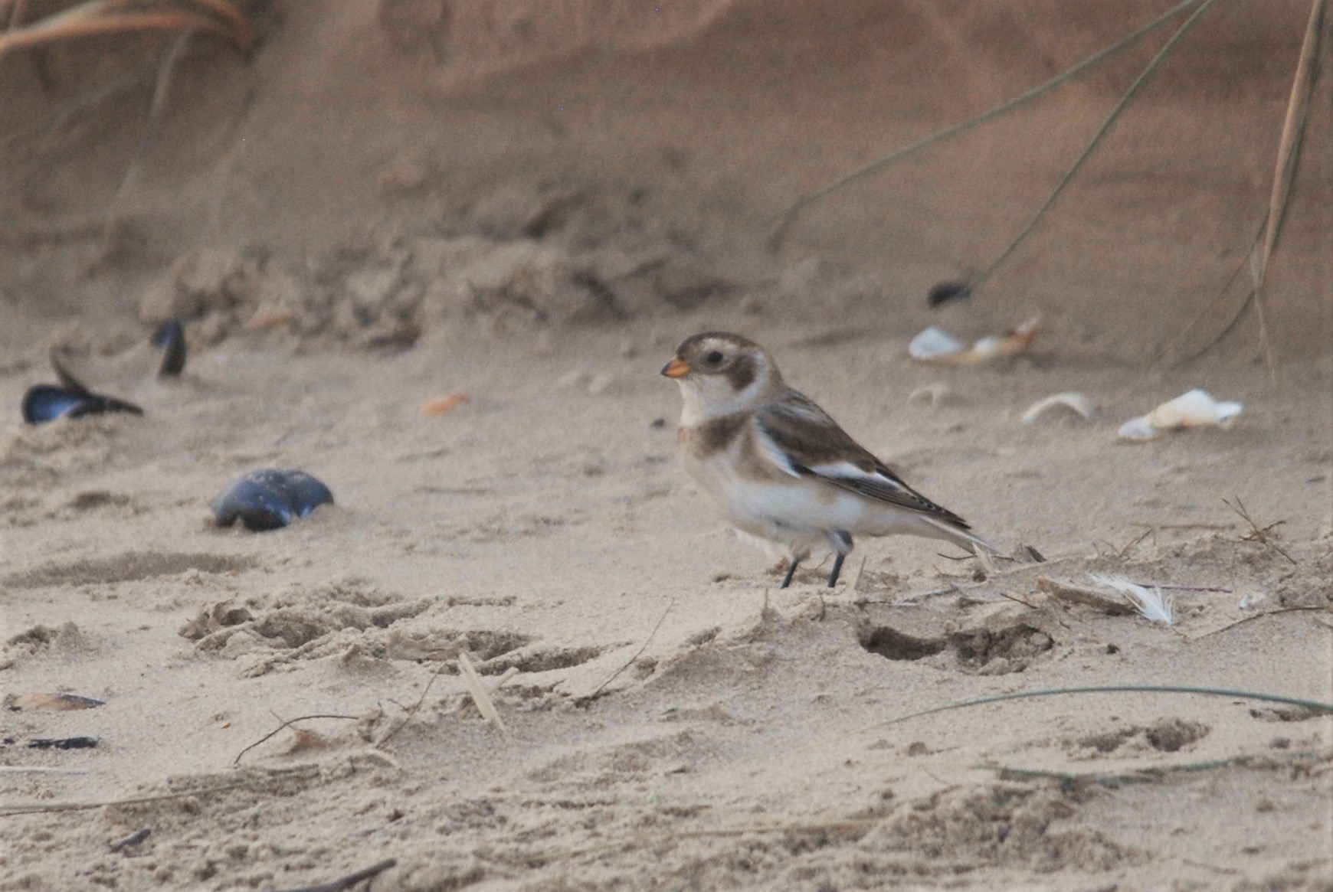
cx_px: 666
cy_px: 446
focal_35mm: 750
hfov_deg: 2.7
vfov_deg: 1.8
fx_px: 27806
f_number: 6.3
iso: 400
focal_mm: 500
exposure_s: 1/400
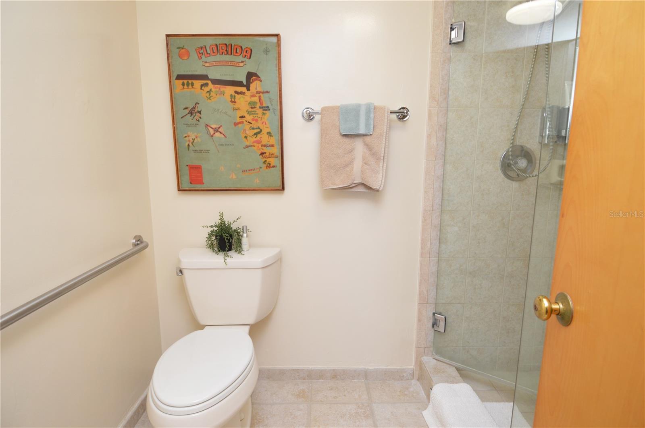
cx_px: 322
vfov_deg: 67.3
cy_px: 214
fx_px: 322
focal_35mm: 18
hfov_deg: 90.1
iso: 400
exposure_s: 1/60
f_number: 4
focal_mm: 12
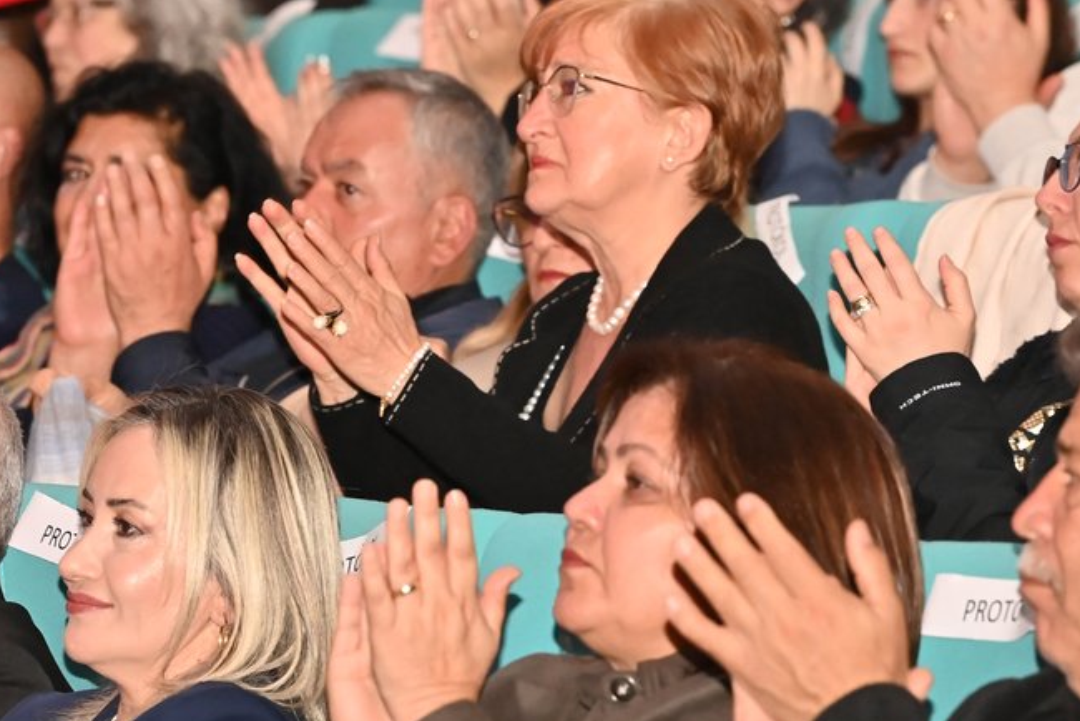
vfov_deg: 3.2
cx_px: -35
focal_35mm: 428
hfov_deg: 4.8
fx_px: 12845
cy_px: 530
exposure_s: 1/250
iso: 5000
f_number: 7.1
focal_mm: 200
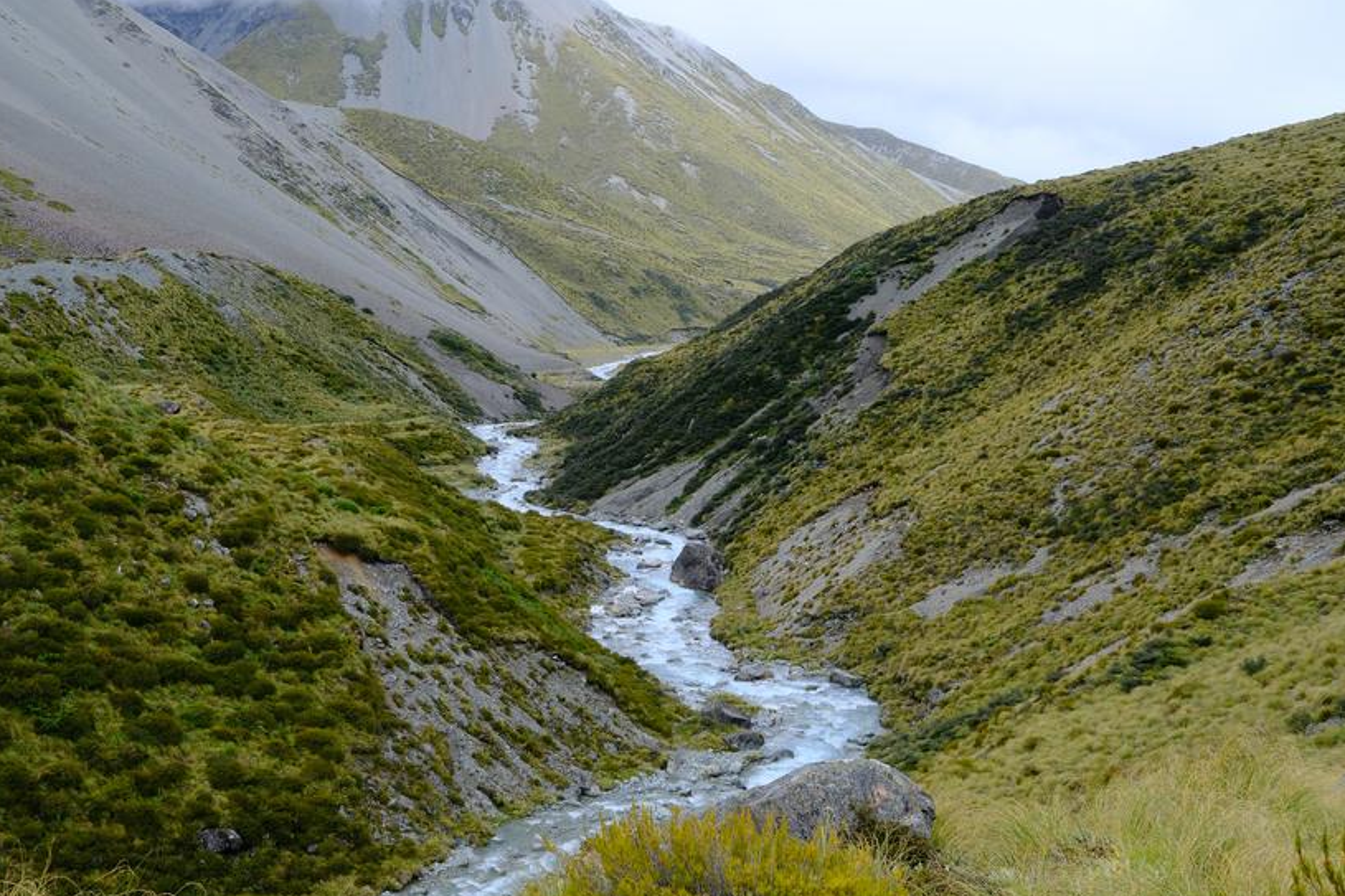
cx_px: 513
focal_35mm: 44
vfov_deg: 30.5
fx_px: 1643
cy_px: 478
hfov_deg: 44.2
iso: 640
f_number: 11
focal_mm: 23
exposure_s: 1/105
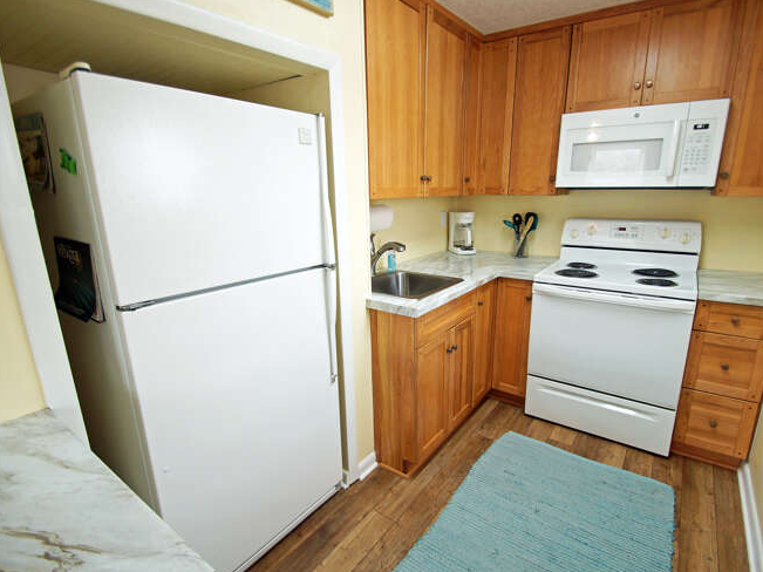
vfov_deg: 74.7
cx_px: 401
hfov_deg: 91.0
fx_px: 375
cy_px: 286
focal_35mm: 17
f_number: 4
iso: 320
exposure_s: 1/60
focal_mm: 10
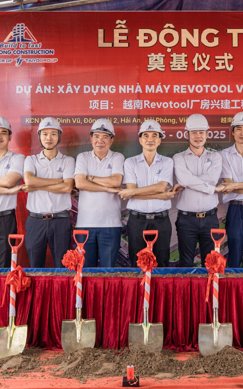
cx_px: 192
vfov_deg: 27.8
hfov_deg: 17.5
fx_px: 784
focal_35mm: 74
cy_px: 164
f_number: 5.6
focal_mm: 35
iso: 100
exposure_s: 1/160
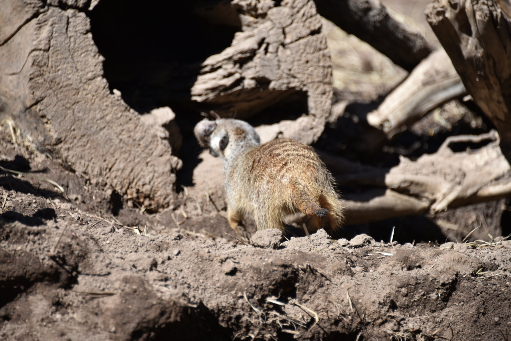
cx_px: 256
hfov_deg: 8.2
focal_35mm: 250
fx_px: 3549
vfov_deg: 5.5
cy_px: 170
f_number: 5.6
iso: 200
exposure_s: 1/500
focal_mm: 250
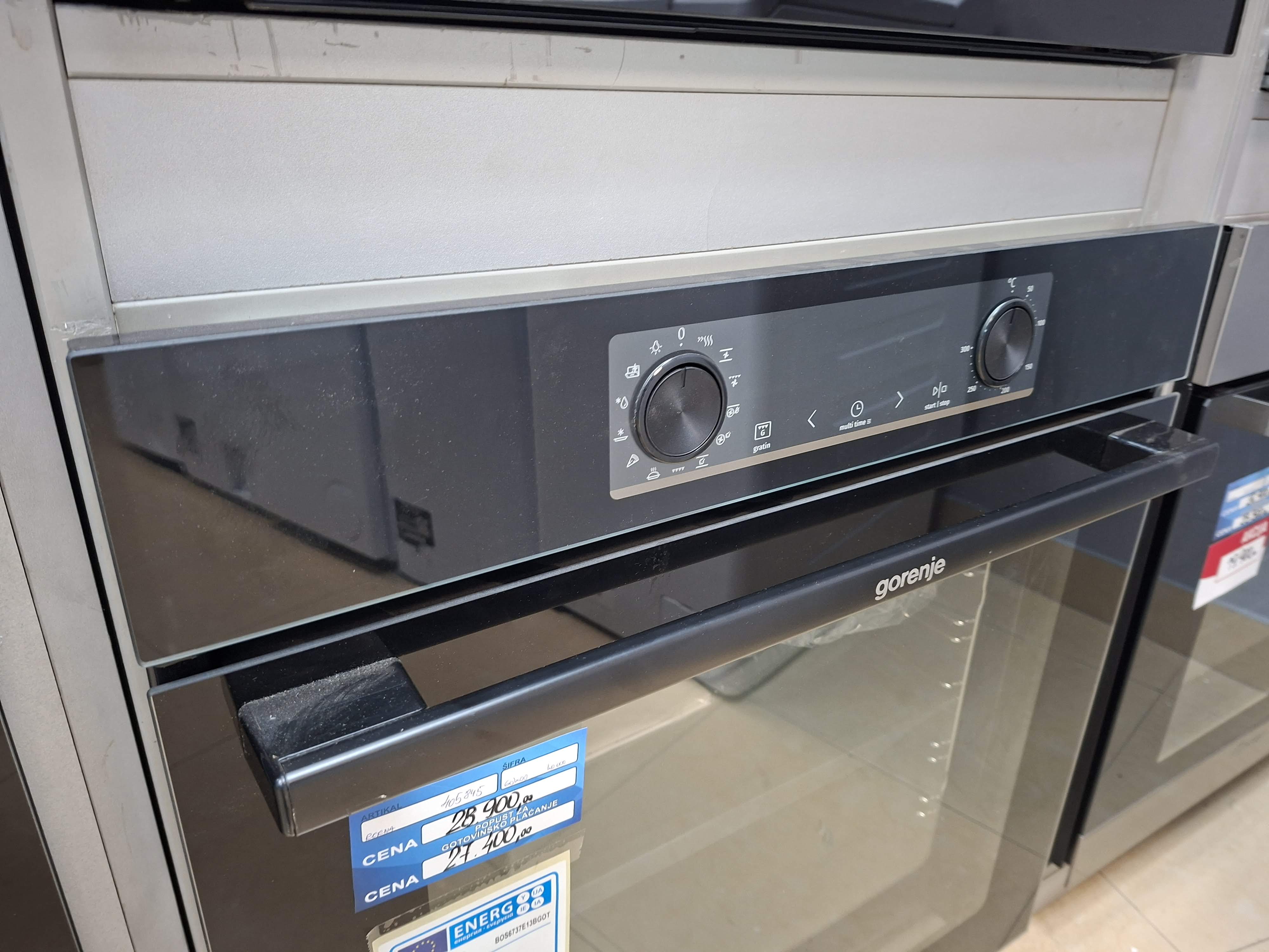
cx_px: 634
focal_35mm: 23
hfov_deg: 73.9
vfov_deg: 58.9
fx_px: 843
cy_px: 476
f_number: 1.8
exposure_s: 1/25
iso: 400
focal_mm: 5.54
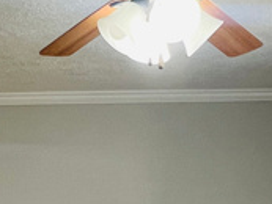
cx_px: 115
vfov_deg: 17.4
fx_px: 605
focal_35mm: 77
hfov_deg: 25.3
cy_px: 297
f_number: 1.8
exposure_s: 1/60
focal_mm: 1.57
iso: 160
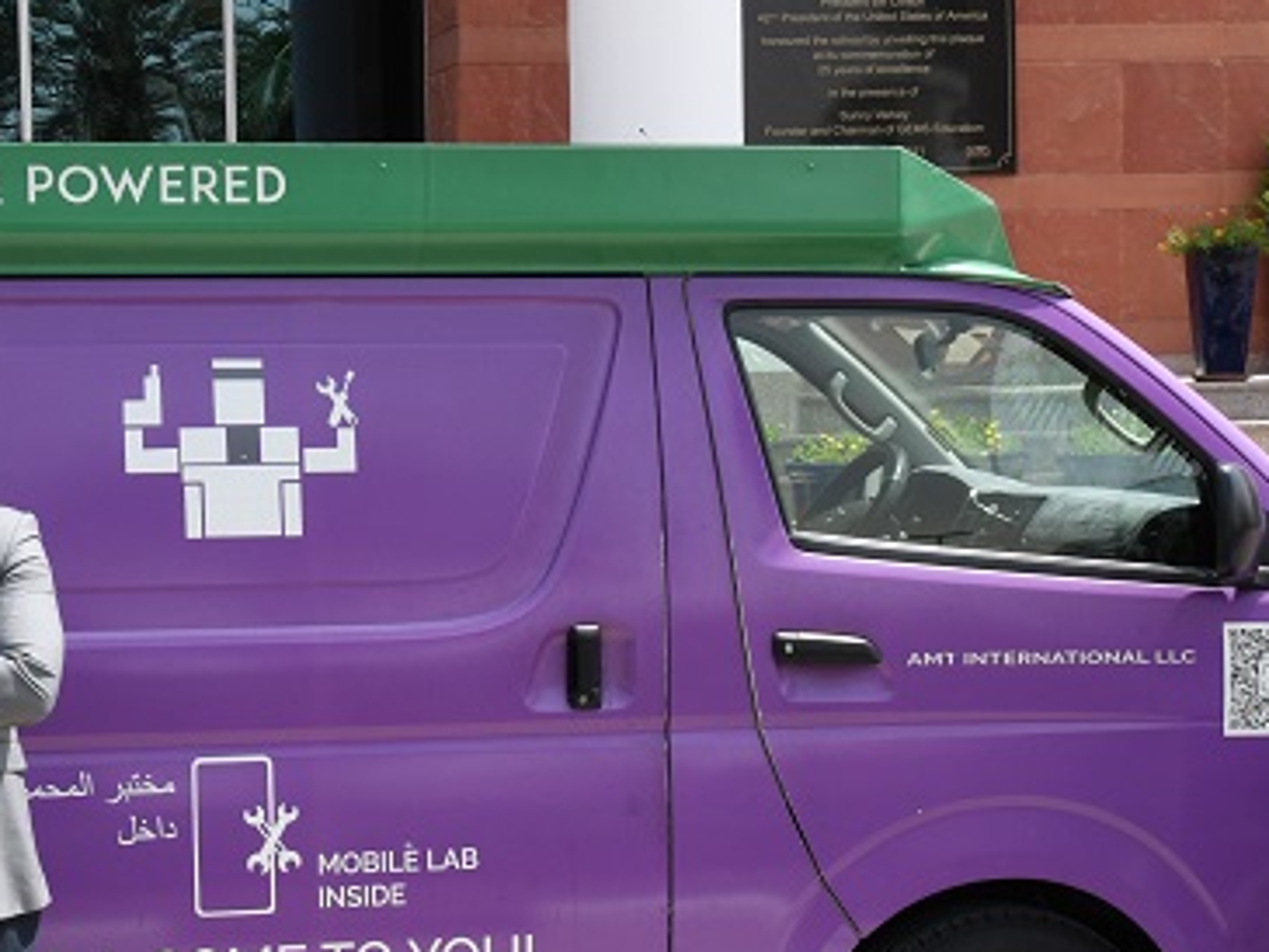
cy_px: 608
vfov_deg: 15.7
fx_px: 3447
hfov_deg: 20.7
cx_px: 306
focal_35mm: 94
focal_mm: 35
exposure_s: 1/250
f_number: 18
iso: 800
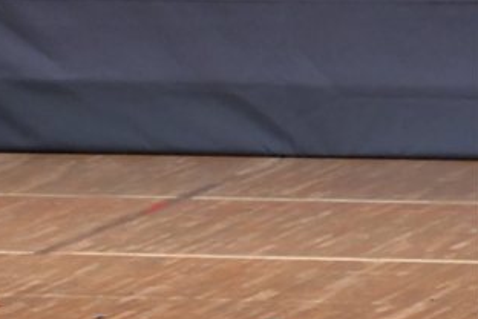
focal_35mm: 708
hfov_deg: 2.9
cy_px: -28
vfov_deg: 1.9
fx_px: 9400
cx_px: -113
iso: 6400
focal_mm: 190
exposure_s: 1/400
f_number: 5.6
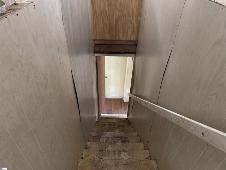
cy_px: 85
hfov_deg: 71.6
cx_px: 113
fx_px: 157
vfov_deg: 56.8
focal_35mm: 24
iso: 1000
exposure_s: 1/40
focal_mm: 6.76
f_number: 1.78
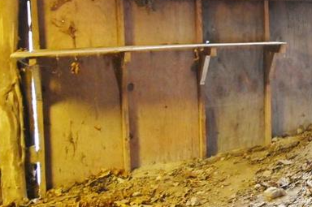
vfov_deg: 22.4
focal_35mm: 60
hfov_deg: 22.1
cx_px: 549
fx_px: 519
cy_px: 52
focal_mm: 16
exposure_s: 1/125
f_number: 2.8
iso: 3200
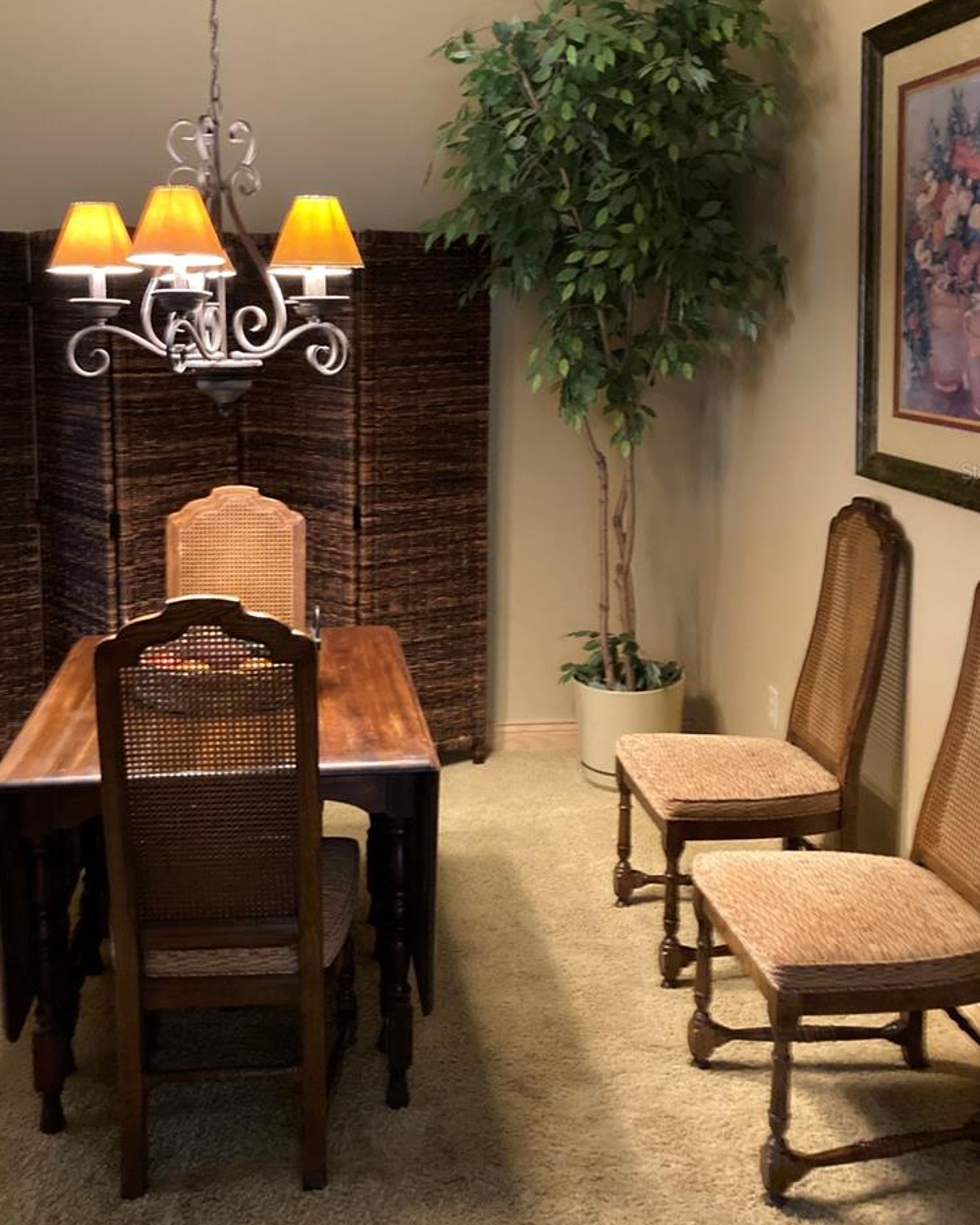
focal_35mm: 36
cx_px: 452
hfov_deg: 41.1
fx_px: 1305
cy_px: 471
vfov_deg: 49.9
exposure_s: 1/24
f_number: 1.8
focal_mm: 3.99
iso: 640
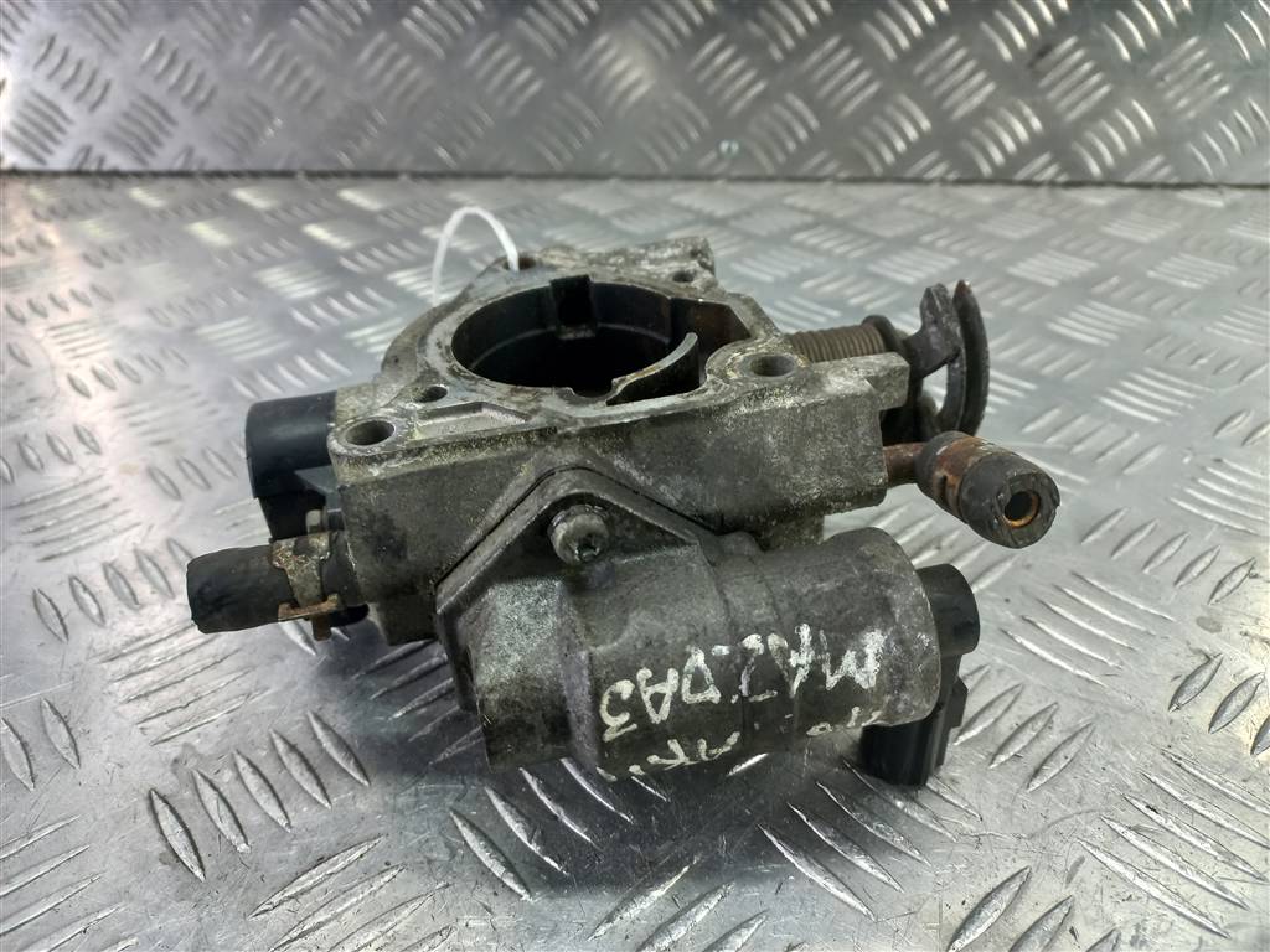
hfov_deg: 69.4
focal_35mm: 25
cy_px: 476
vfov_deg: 54.9
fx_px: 917
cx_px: 635
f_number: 1.8
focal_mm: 4.6
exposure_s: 1/50
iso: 80
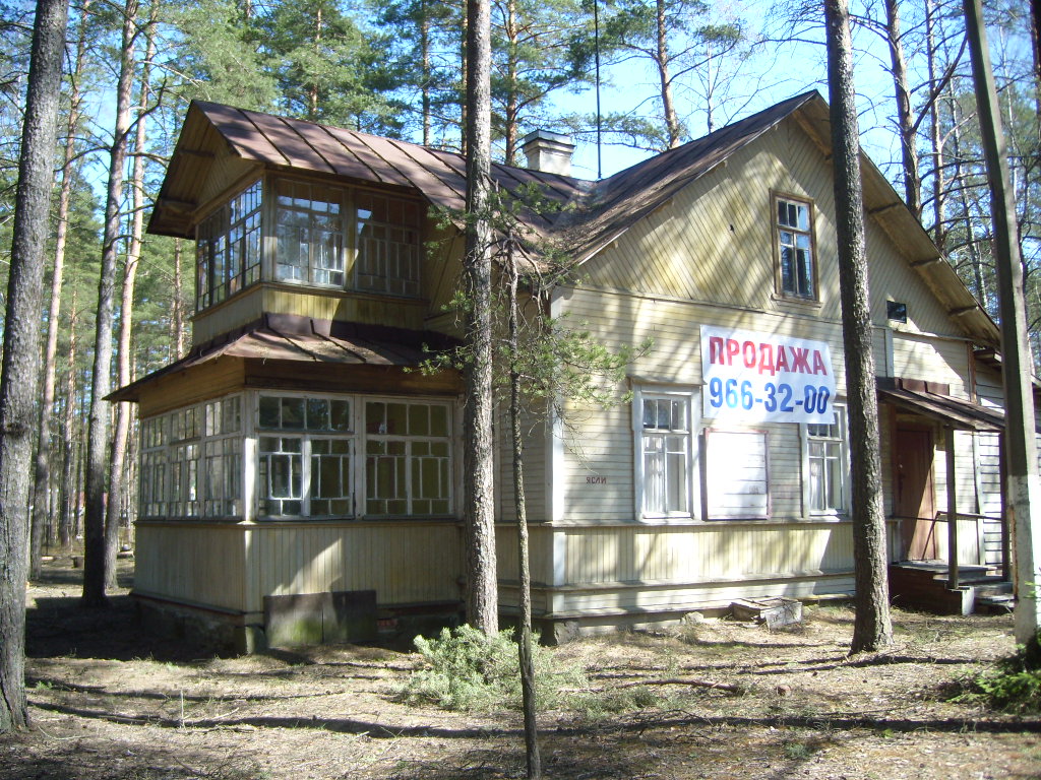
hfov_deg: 52.6
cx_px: 520
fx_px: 1053
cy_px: 390
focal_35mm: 35
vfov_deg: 40.7
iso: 50
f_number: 2.8
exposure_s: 1/296
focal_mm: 5.8
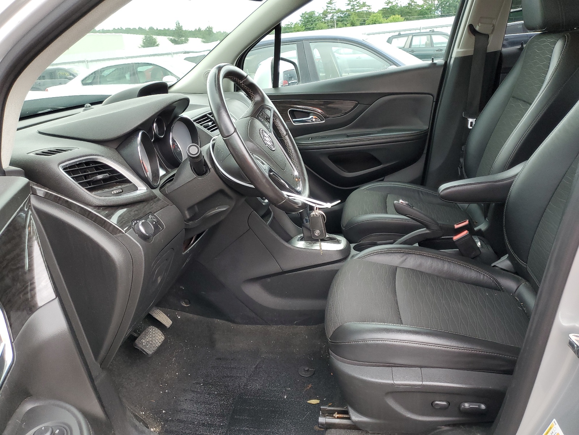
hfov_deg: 67.3
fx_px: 435
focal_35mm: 26
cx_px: 290
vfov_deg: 53.1
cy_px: 218
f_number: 1.5
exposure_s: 1/120
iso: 85
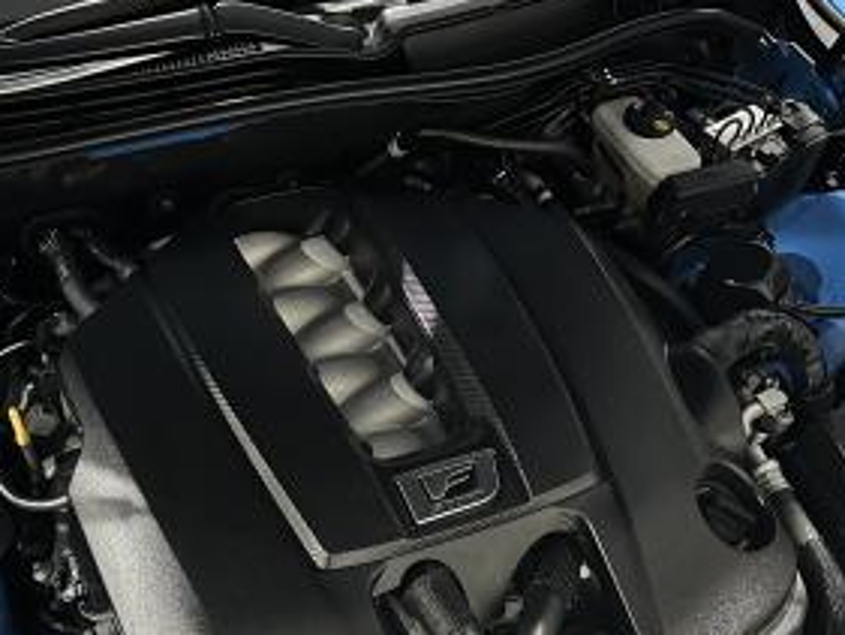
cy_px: 557
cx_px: 313
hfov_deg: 43.5
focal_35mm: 43
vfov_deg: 32.2
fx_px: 1050
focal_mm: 6.86
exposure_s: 1/9
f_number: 1.78
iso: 1000
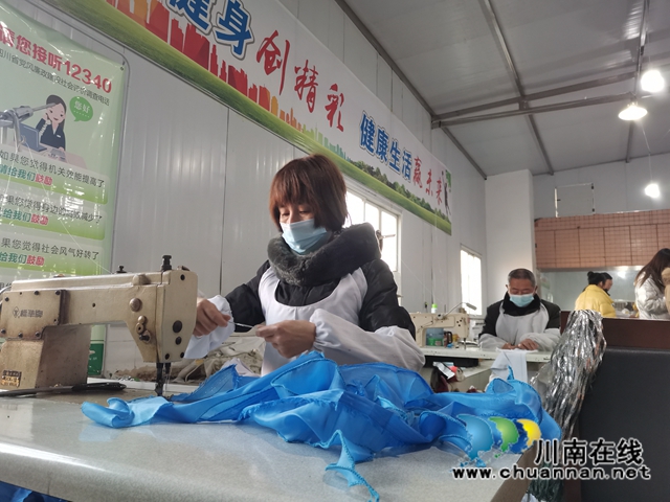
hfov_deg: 67.3
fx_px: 503
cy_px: 251
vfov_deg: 53.1
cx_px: 335
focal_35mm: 26
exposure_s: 1/100
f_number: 1.8
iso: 400
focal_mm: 4.75
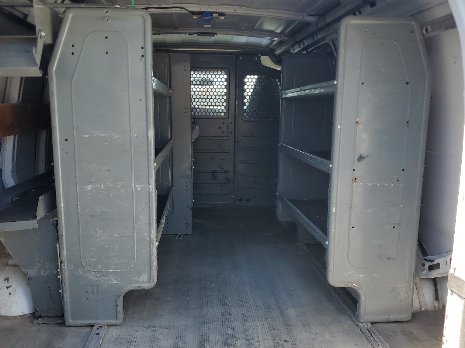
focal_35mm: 33
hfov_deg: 55.3
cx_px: 216
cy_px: 206
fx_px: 443
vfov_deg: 42.7
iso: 50
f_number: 1.5
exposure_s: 1/556
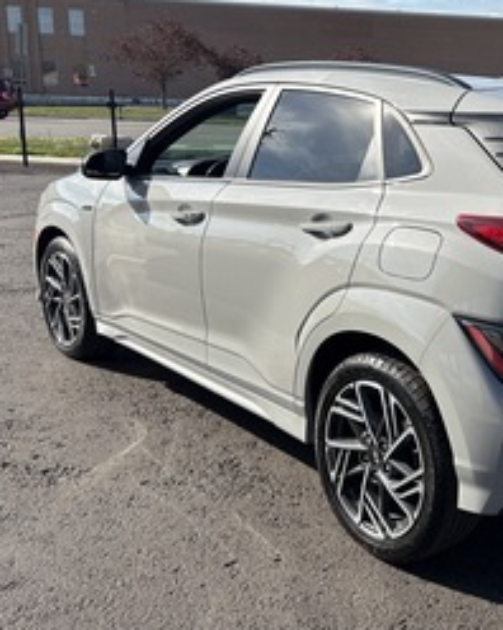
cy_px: 263
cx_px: 483
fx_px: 801
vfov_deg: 42.8
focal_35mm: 43
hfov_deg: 32.5
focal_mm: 5.96
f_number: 1.6
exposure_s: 1/2985
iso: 50
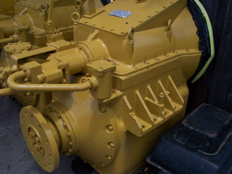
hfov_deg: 17.7
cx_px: 116
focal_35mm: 111
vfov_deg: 13.3
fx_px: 744
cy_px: 87
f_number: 9.5
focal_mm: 16.8
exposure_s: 1/750
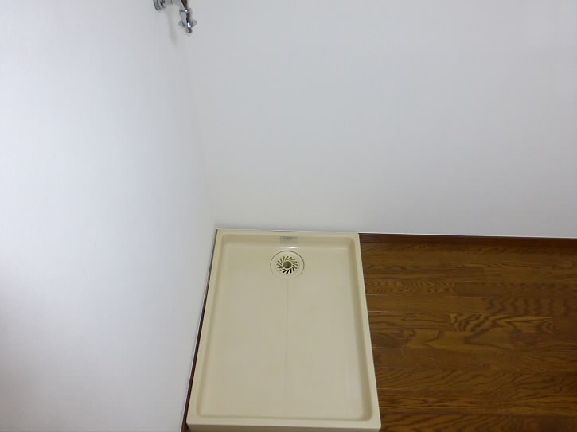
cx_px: 288
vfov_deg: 56.8
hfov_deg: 71.6
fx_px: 400
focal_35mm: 24
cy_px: 216
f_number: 3.3
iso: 400
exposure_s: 1/60
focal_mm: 4.3
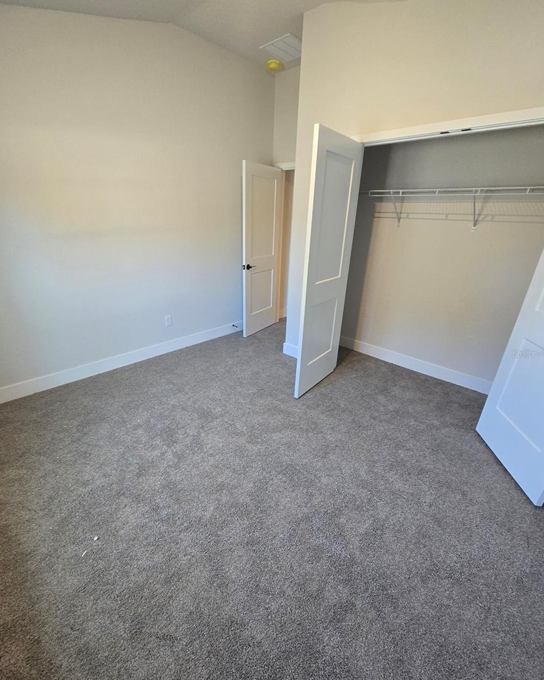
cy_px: 353
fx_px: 282
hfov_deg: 88.0
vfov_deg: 100.7
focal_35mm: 14
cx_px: 275
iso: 320
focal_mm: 2.2
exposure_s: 1/60
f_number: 2.2
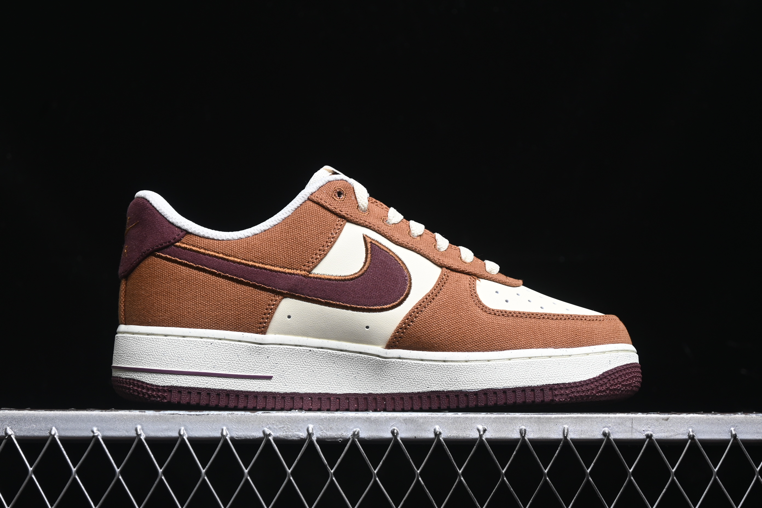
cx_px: 381
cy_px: 254
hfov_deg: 27.0
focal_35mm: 75
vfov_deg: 18.2
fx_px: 1587
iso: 160
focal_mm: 50
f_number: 6.3
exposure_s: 1/50
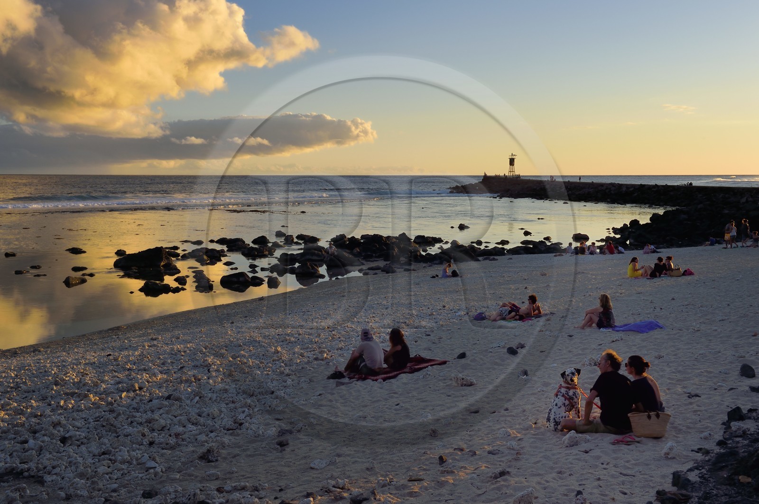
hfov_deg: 50.7
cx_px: 380
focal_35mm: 38
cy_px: 252
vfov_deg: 35.0
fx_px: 800
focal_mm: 38
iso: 200
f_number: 14
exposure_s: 1/160
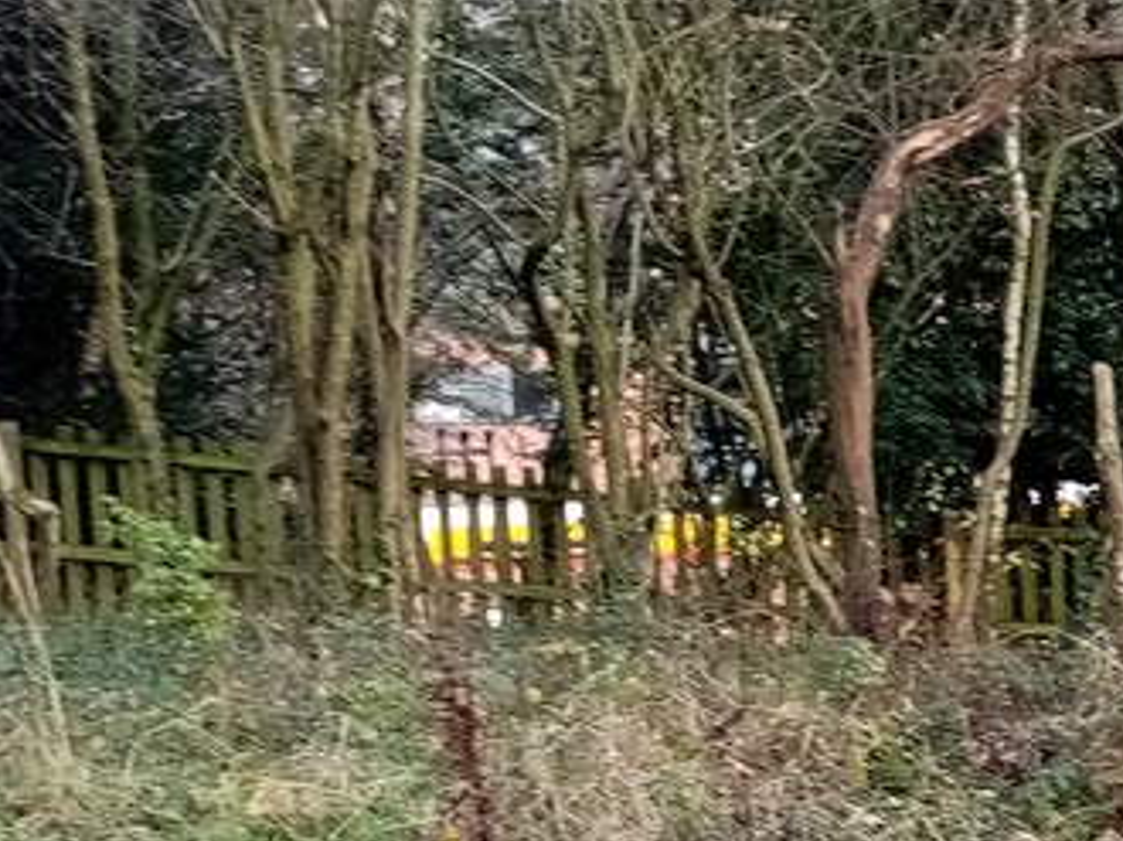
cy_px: 759
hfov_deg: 17.6
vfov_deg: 14.5
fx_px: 3274
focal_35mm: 101
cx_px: 1657
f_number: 1.8
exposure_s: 1/50
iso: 117
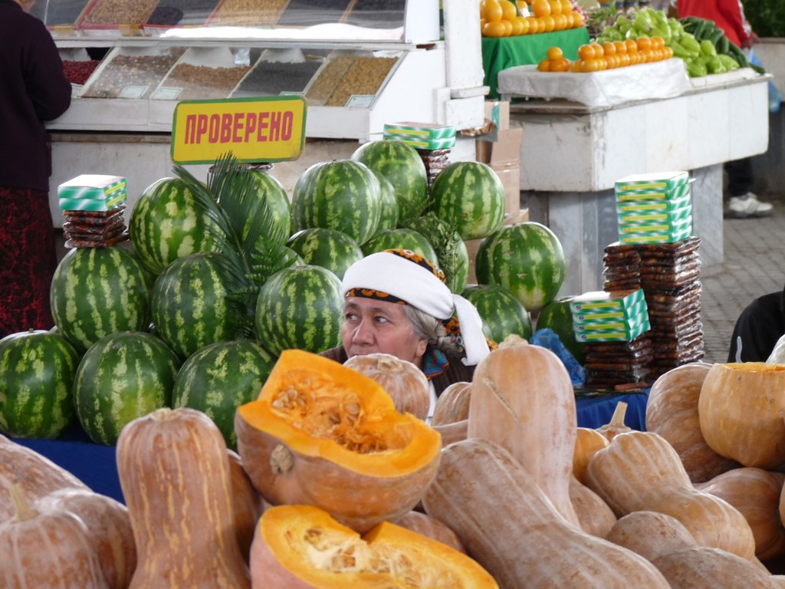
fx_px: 3402
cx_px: 392
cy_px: 294
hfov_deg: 13.2
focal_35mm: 150
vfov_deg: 9.9
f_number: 3.7
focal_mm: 26.7
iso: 125
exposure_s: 1/50
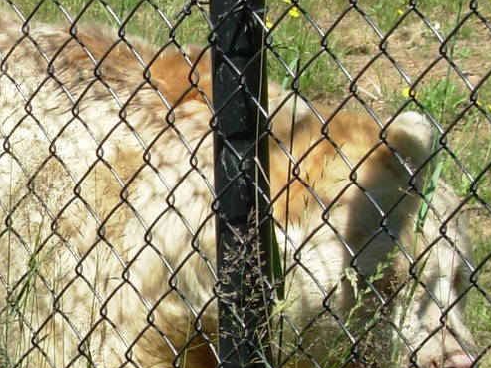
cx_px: 31
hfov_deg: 9.5
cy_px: 243
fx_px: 2950
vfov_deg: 7.1
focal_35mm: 208
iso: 50
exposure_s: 1/645
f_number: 3.4
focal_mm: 10.5
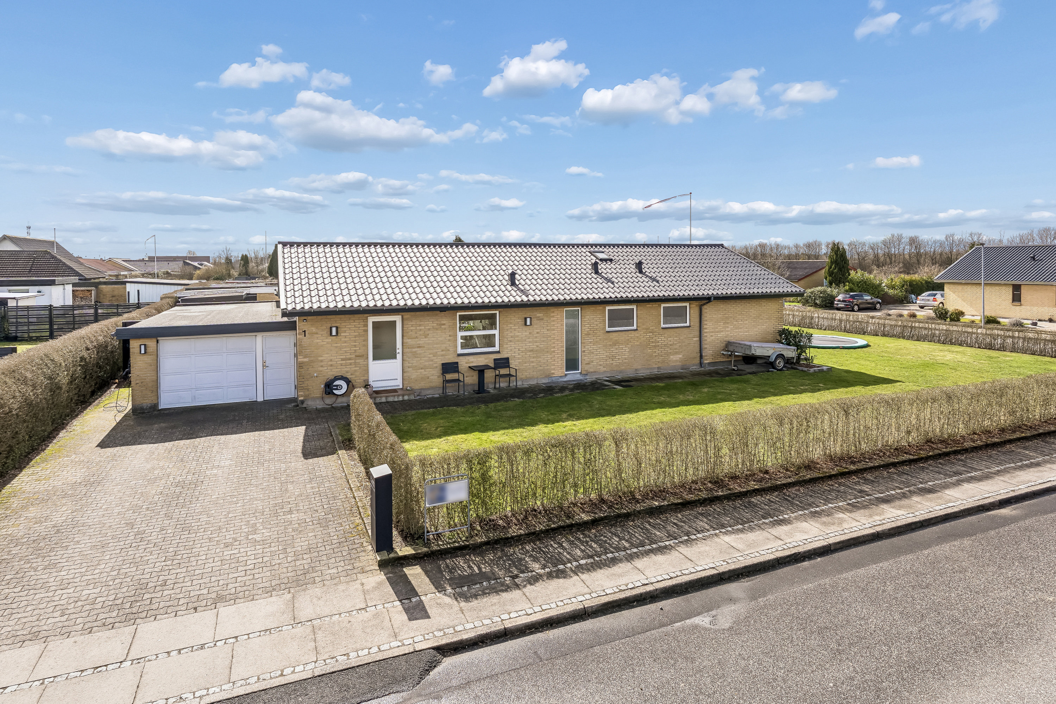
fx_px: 572
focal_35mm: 20
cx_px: 528
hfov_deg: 85.4
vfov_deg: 63.2
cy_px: 352
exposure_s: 1/400
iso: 200
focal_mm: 19.5
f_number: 8
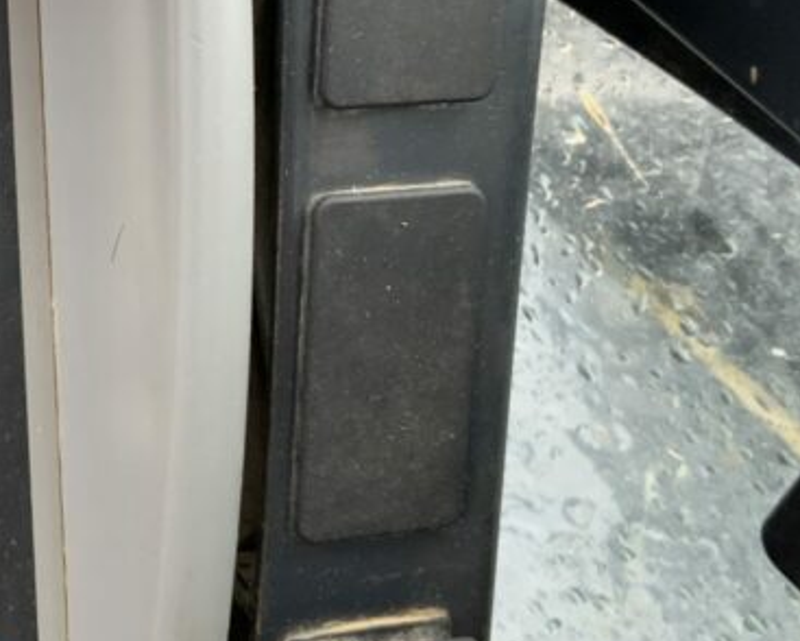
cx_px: 87
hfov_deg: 23.5
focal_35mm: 79
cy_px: 164
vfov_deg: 19.3
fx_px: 1871
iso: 64
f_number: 1.8
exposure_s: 1/80
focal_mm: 3
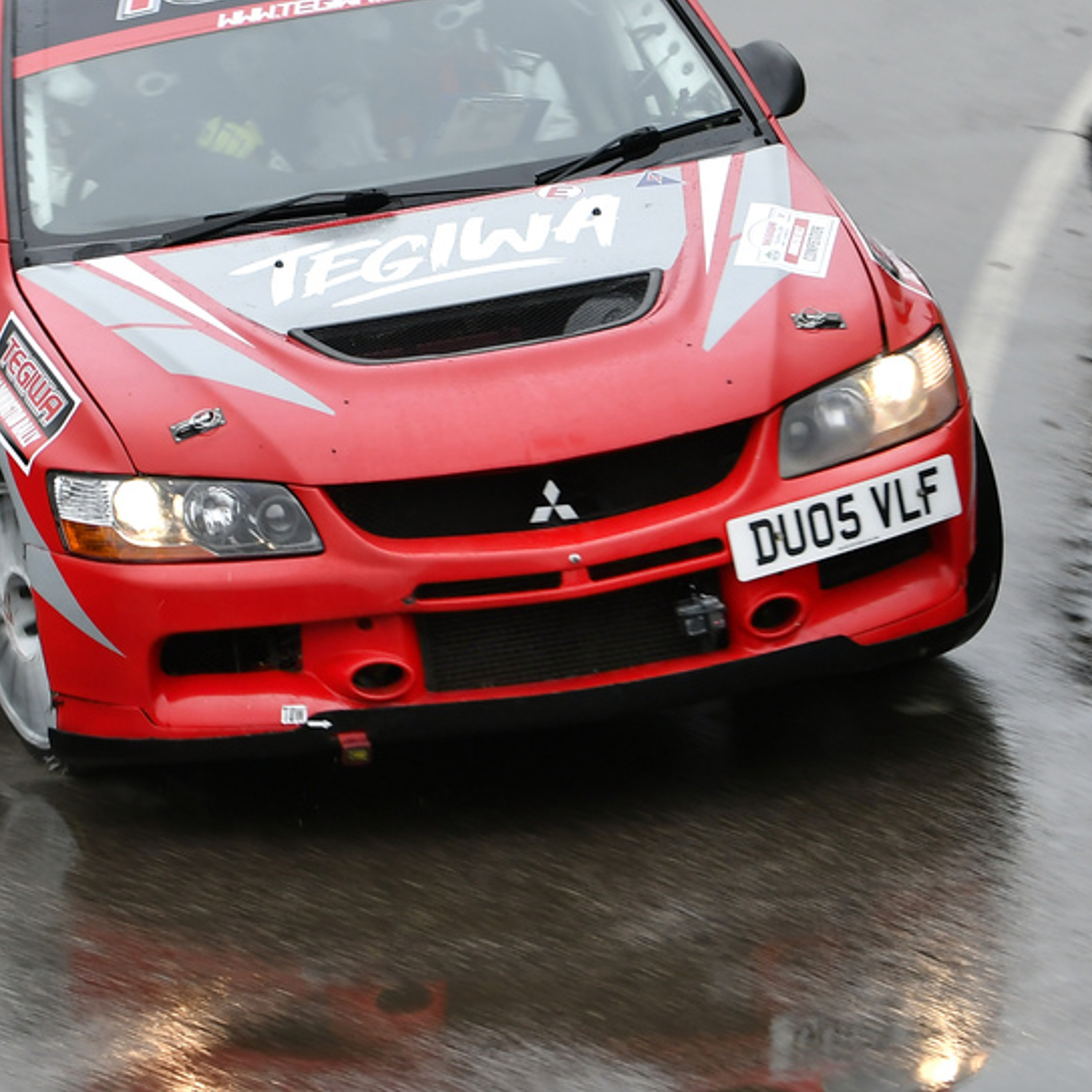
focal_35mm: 197
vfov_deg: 8.9
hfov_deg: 8.9
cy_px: 456
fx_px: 7031
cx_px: 527
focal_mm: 82
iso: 320
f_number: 4
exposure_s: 1/100
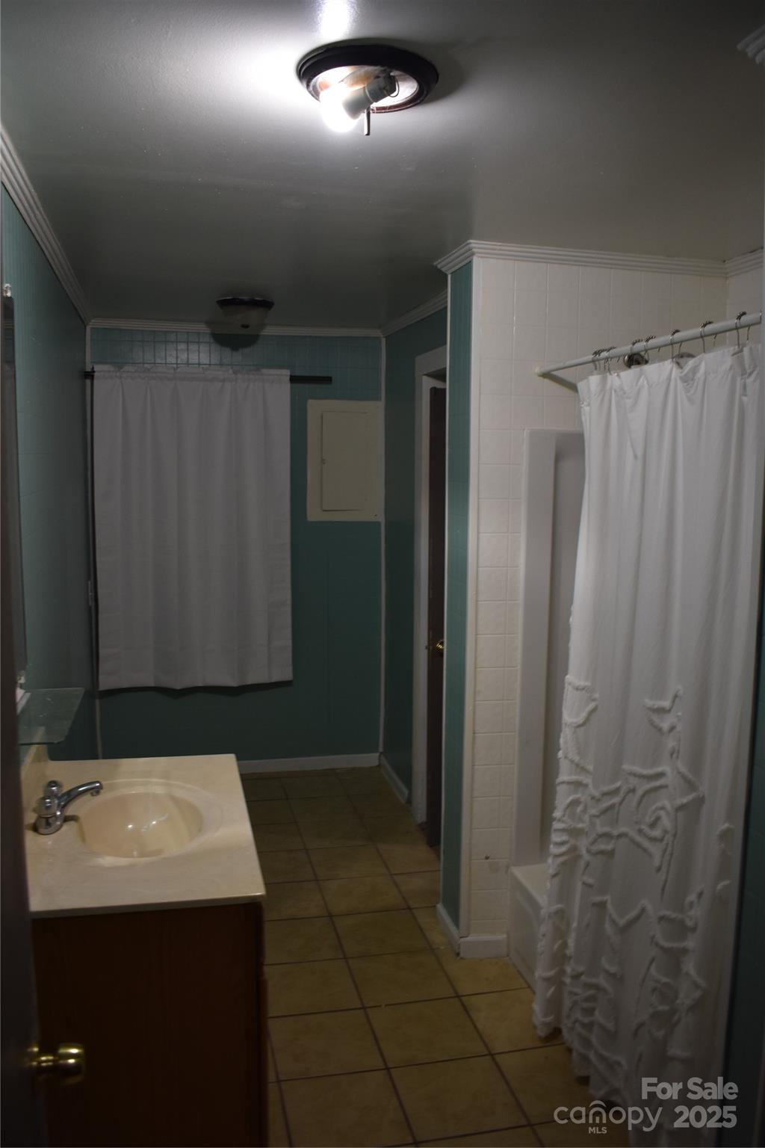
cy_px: 574
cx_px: 382
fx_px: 861
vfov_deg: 67.4
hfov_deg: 47.9
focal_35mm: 27
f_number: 4
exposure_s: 1/60
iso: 400
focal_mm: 18
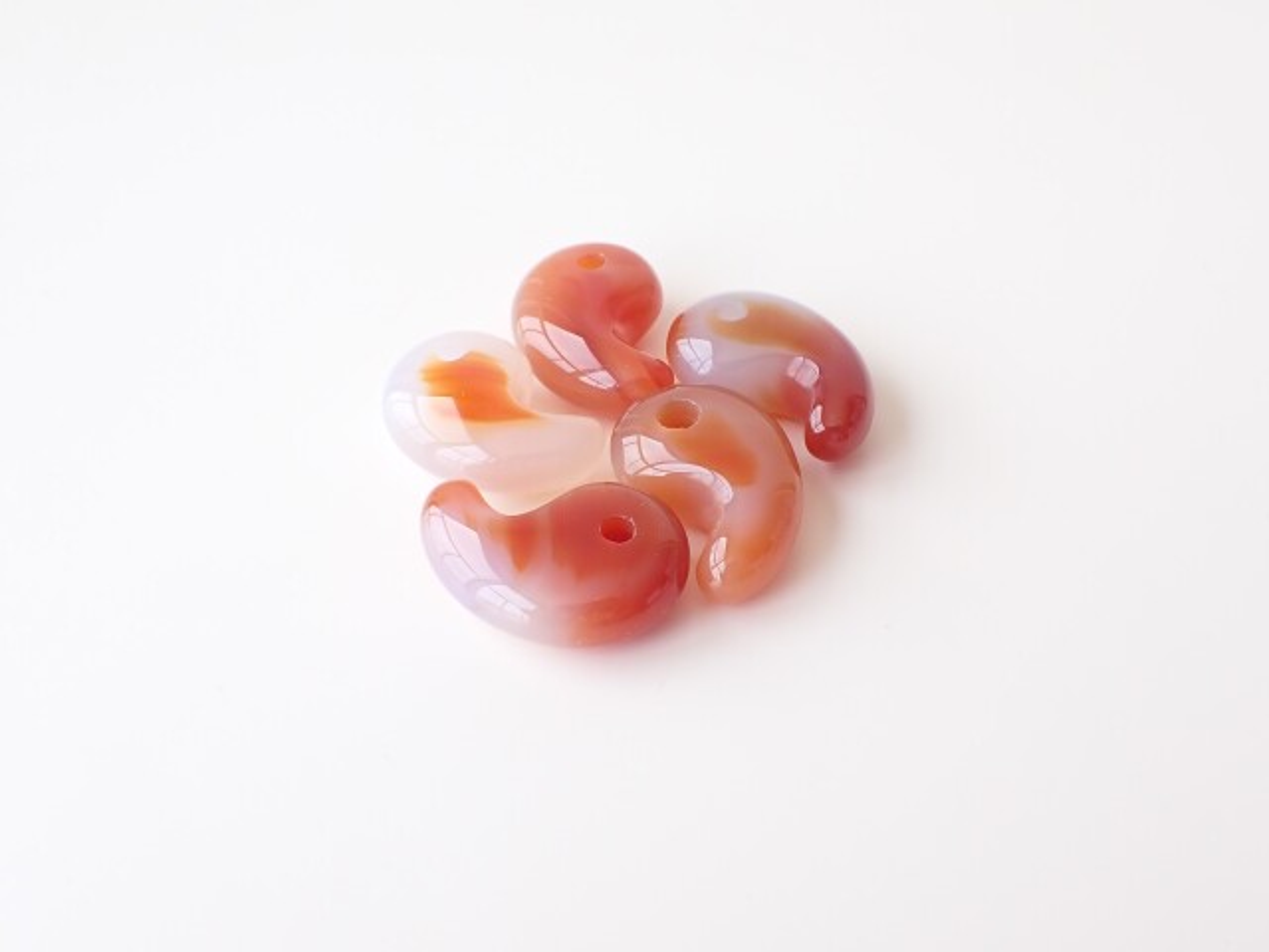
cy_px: 476
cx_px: 634
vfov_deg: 46.8
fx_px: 1100
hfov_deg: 60.0
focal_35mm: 30
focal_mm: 5.4
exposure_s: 1/125
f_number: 3.2
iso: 160
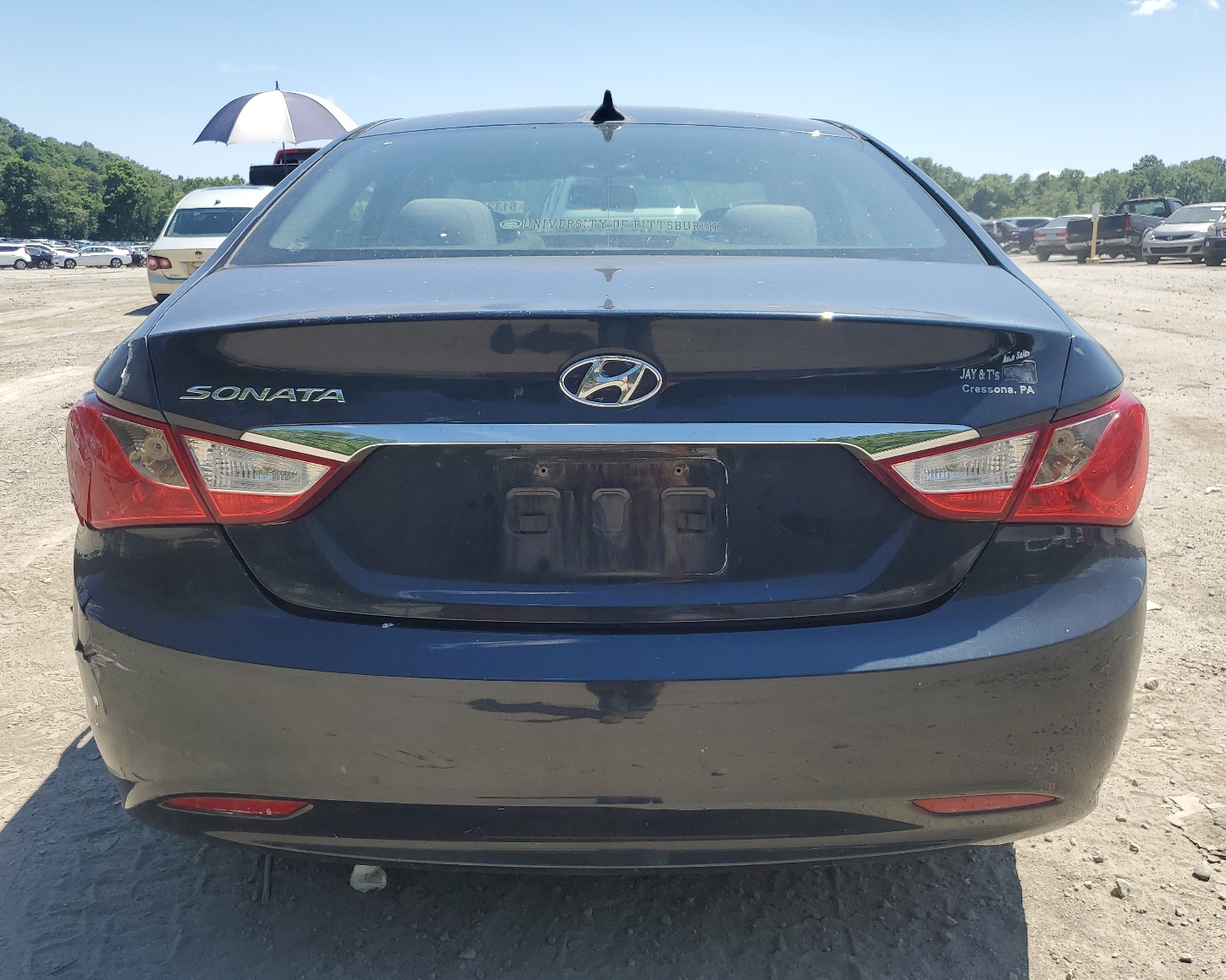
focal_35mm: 28
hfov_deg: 62.2
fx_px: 1016
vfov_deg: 51.5
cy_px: 493
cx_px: 617
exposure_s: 1/2000
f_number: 1.5
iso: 50
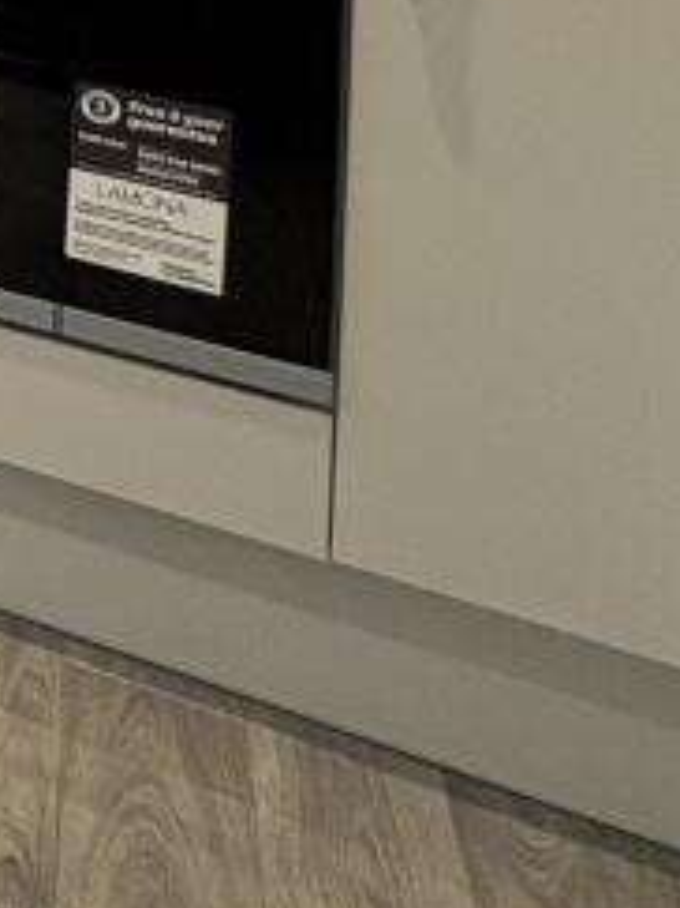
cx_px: -863
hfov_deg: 15.8
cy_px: -478
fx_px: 1547
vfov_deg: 24.7
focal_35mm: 59
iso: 200
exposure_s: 1/100
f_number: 2.2
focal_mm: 2.22
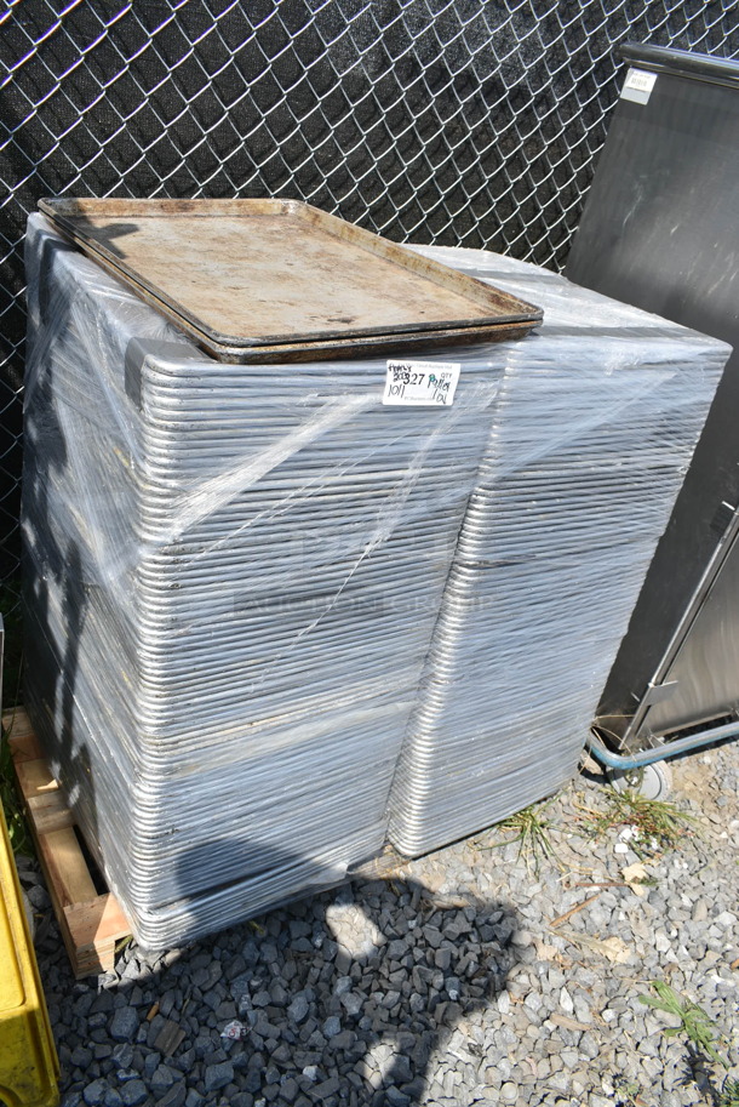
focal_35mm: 27
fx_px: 830
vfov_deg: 67.3
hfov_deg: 48.0
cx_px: 370
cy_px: 554
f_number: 8
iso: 100
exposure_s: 1/250
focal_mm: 18
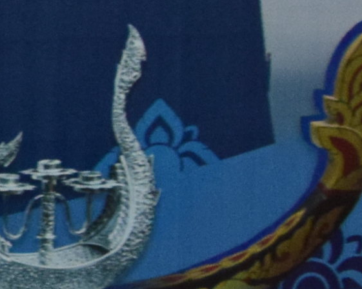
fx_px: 4111
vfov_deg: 4.0
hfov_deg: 4.6
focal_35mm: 384
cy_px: -23
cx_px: -1018
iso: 1600
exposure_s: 1/125
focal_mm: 34
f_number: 4.5
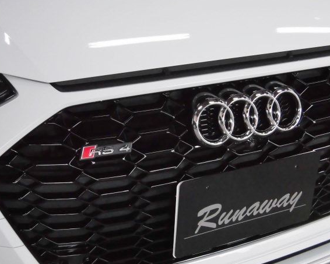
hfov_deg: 25.4
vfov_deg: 20.4
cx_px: 178
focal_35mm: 75
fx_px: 733
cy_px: 136
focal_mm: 12.14
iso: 800
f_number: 4.4
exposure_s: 1/60
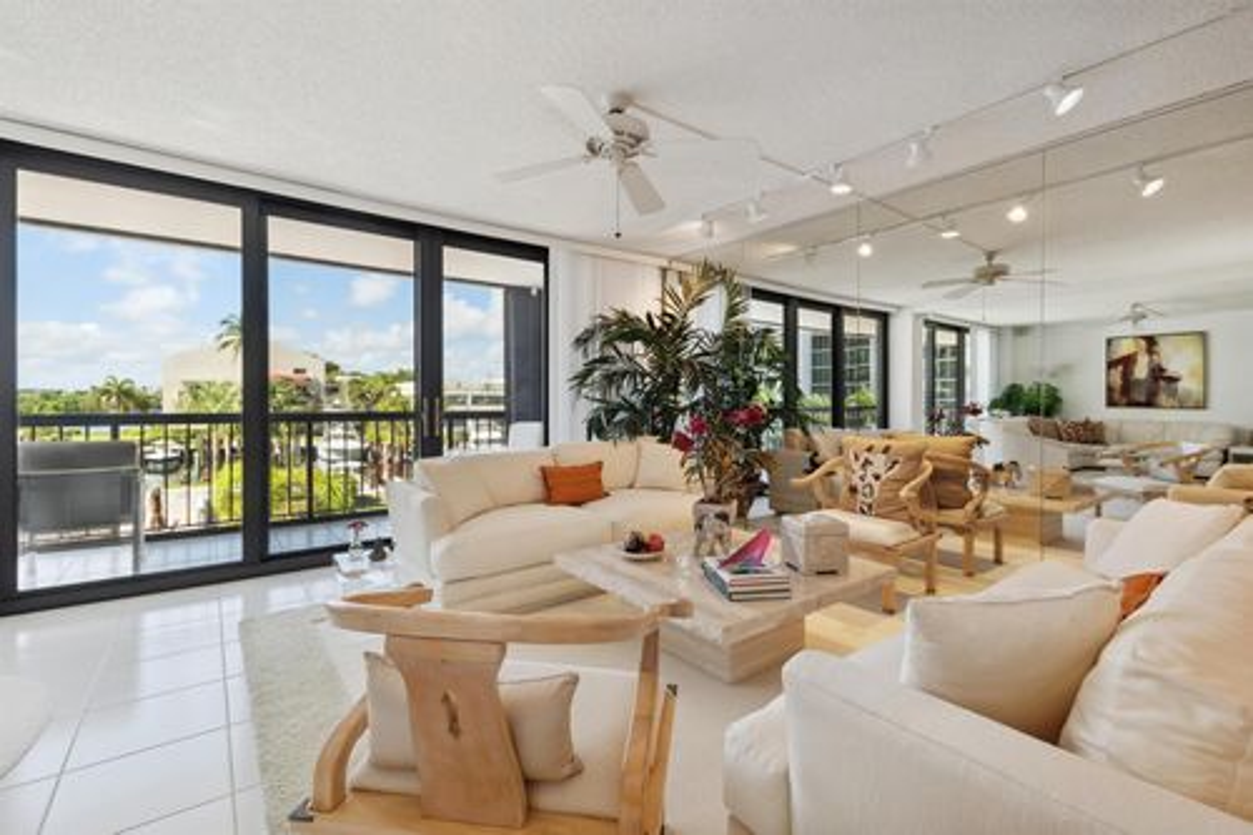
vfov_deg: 73.7
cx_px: 626
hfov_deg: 96.8
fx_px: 557
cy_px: 418
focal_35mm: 16
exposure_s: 1/80
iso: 100
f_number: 8
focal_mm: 16
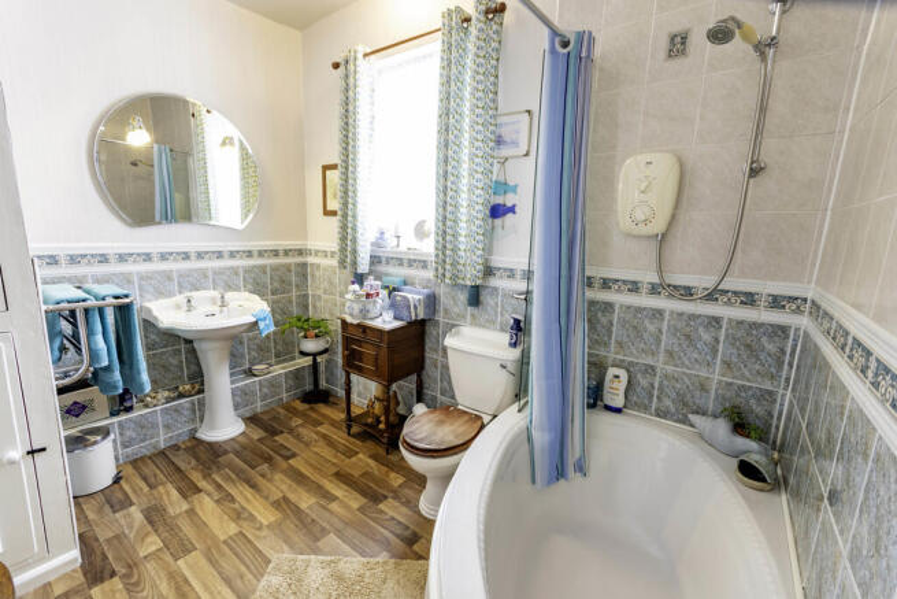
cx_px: 448
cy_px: 300
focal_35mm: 15
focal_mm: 10
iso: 100
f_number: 8
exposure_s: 1/1.67
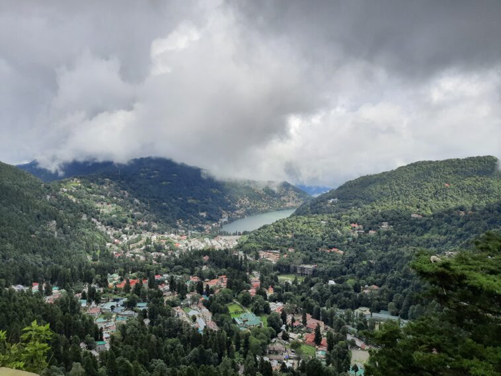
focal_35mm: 25
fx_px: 362
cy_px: 188
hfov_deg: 69.4
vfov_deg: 54.9
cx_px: 250
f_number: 2
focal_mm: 4.6
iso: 100
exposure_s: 1/1209
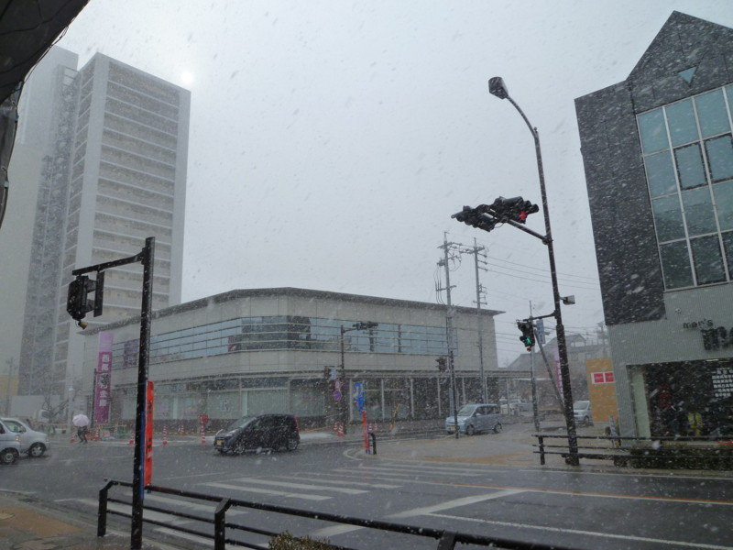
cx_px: 366
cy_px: 275
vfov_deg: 54.9
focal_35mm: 25
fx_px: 529
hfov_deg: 69.4
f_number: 4
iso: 125
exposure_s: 1/400
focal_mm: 4.5
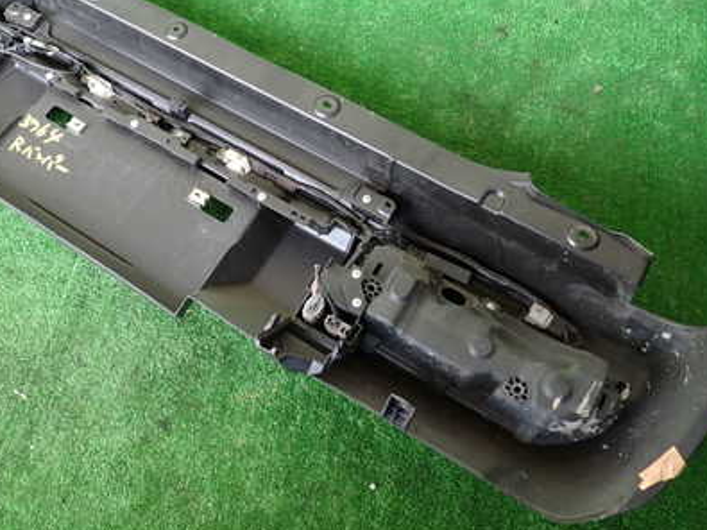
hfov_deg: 48.5
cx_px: 267
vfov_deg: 37.4
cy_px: 183
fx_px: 776
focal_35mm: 38
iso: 200
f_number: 2
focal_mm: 4.5
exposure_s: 1/60
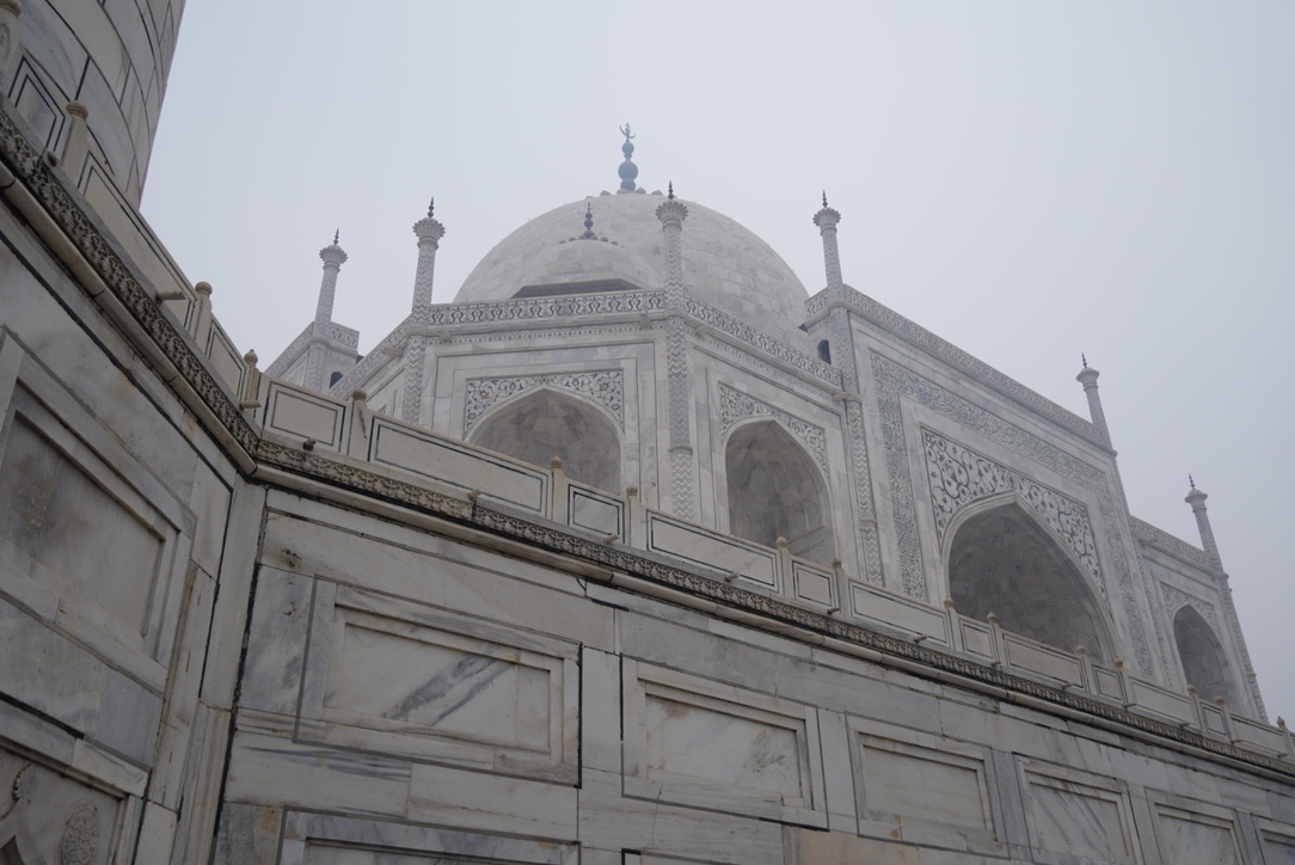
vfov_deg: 41.8
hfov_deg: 59.5
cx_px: 648
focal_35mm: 32
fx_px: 1134
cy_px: 432
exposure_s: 1/1000
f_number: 4
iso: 100
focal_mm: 21
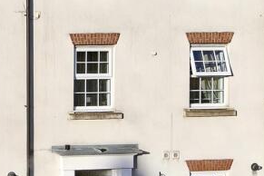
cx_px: -101
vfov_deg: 14.3
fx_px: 697
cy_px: 30
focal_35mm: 95
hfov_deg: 19.4
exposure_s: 1/320
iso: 200
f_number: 8
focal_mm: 18
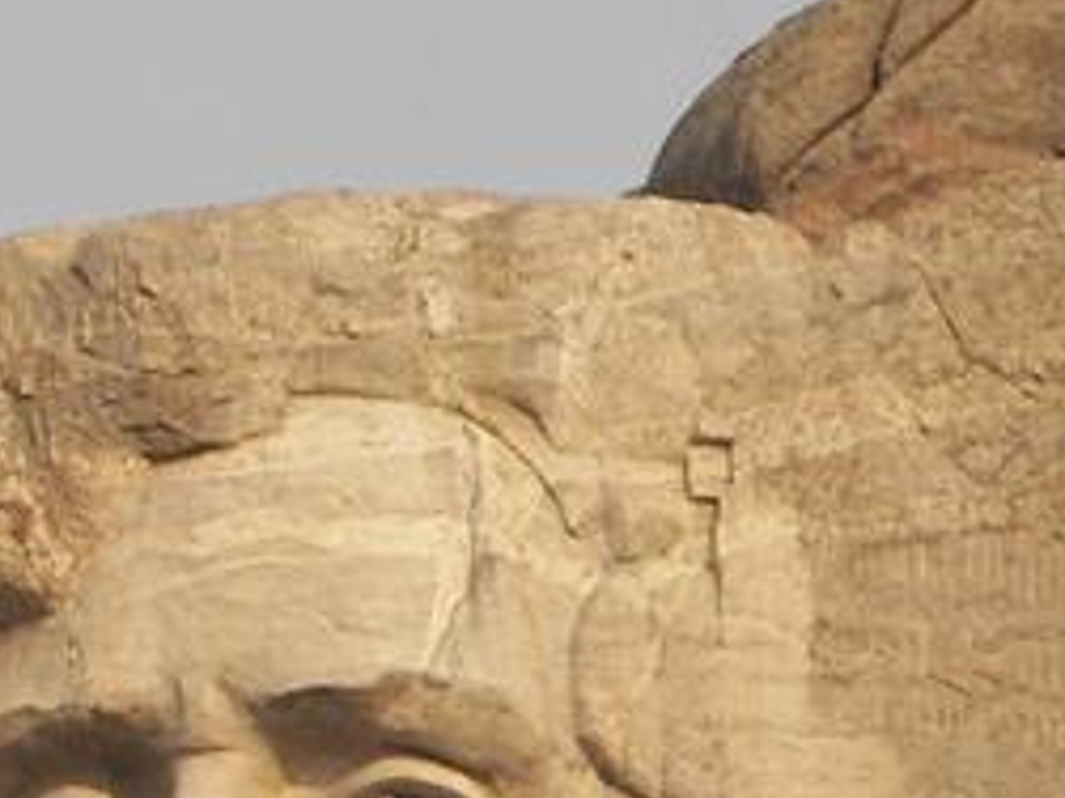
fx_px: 35149
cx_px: -963
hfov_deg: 1.7
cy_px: 272
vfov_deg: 1.3
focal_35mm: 1143
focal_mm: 46.4
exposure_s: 1/640
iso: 64
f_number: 3.6
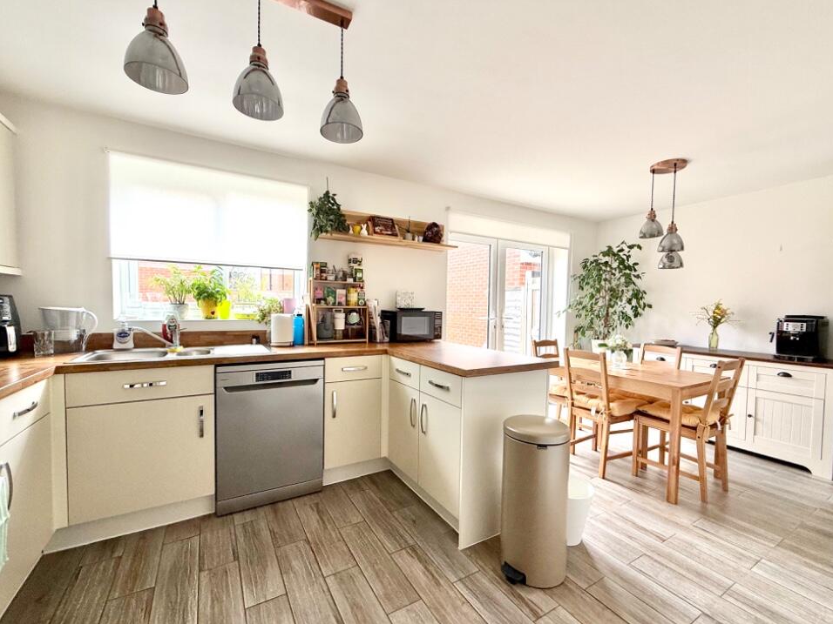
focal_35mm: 15
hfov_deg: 98.2
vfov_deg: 81.7
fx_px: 361
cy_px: 319
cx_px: 417
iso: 64
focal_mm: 2.22
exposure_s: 1/120
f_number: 2.2
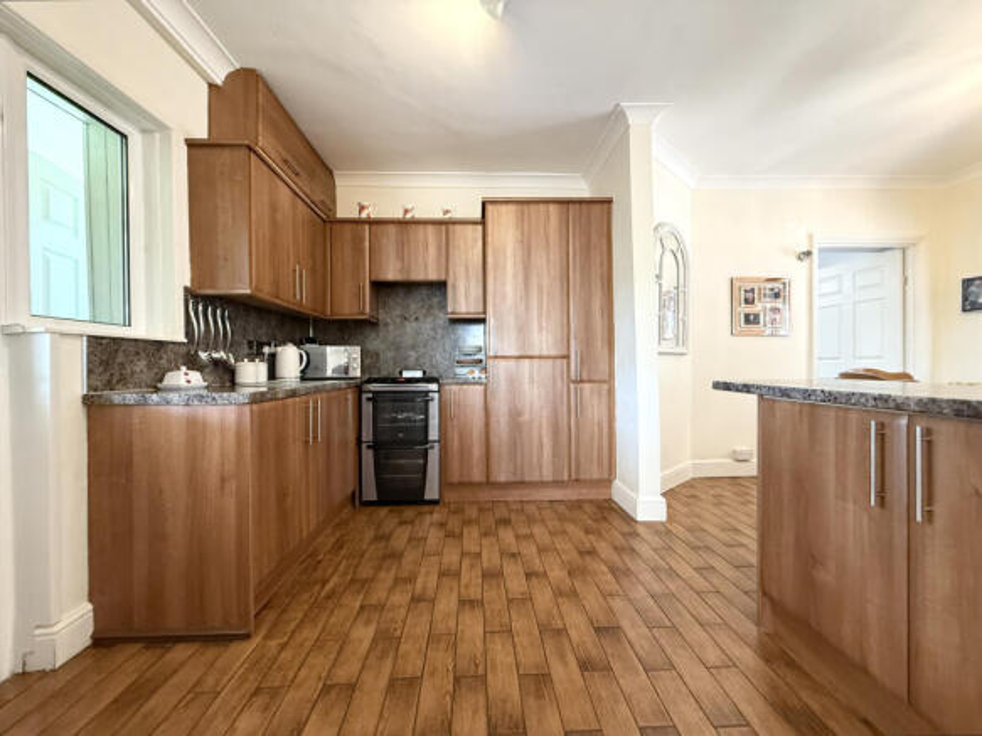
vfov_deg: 85.7
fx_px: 397
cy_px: 368
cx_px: 491
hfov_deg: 102.1
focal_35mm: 14
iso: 320
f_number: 2.2
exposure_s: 1/50
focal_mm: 2.22
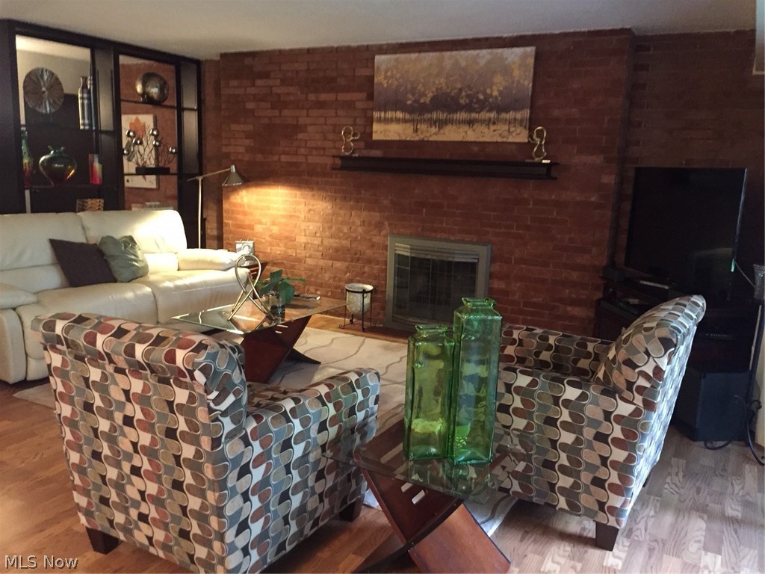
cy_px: 287
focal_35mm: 29
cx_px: 382
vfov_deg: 48.2
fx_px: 641
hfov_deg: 61.7
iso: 320
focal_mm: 4.15
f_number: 2.2
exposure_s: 1/15
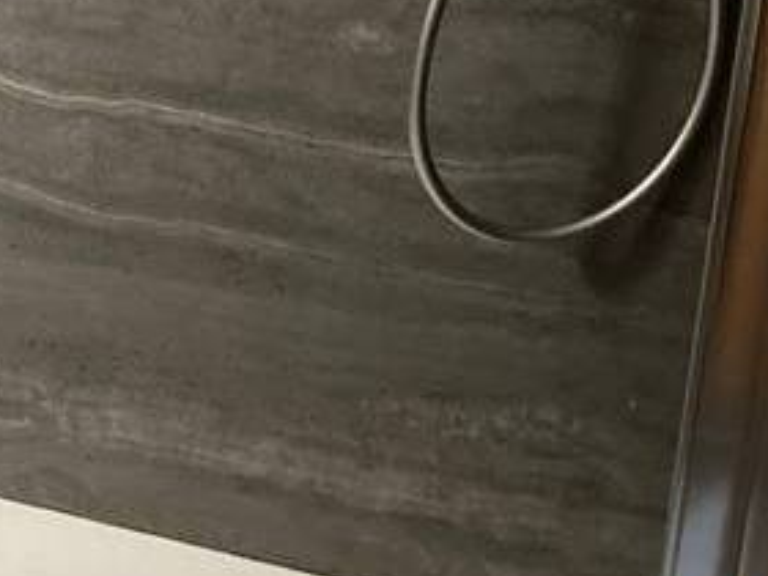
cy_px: -8
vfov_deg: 18.0
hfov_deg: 22.2
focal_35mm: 80
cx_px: -195
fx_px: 1775
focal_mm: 3.99
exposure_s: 1/30
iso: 640
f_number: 1.8
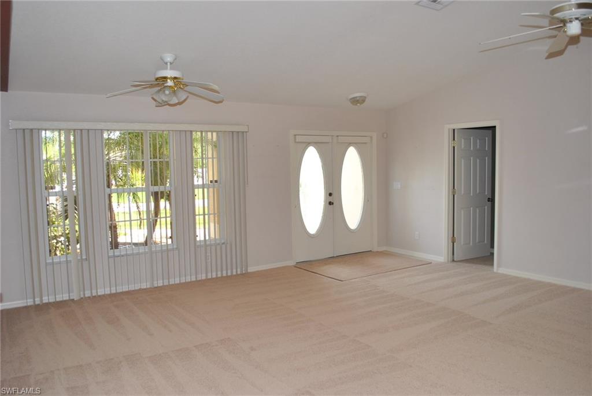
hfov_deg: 67.4
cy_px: 198
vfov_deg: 48.0
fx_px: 444
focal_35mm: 27
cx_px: 296
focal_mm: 18
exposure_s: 1/60
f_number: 4
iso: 200
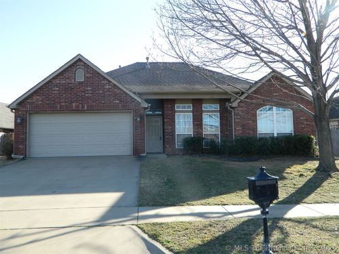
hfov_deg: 52.6
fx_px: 343
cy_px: 127
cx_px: 170
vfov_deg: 40.7
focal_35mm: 35
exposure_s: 1/250
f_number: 3.3
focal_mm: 6.2
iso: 80
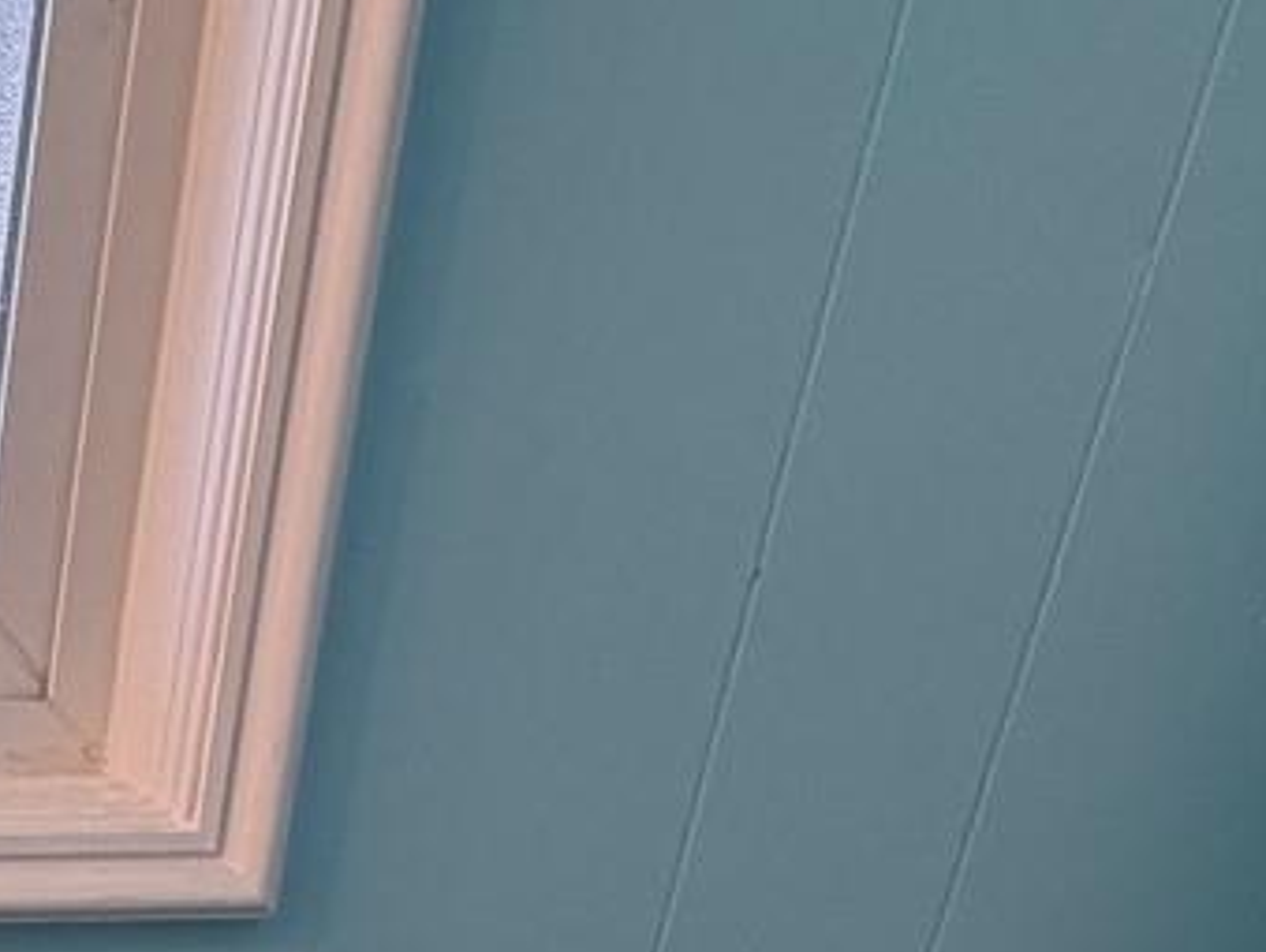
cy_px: 1758
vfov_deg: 17.6
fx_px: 2416
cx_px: -698
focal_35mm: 66
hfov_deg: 23.0
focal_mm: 2.22
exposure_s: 1/120
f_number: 2.2
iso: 100
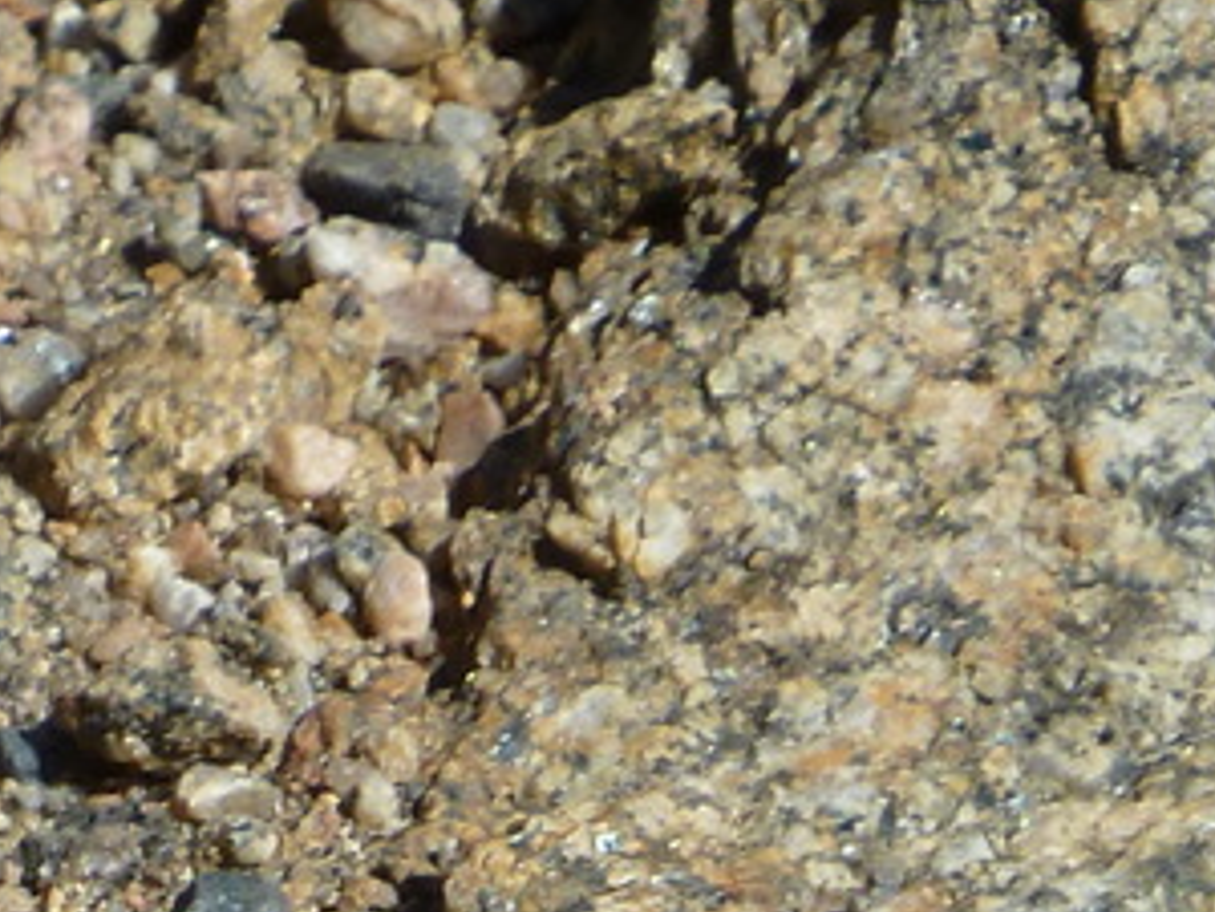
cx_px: 65
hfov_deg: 1.9
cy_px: 1723
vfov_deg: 1.4
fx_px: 37486
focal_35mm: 1068
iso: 80
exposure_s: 1/400
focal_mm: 36
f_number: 5.9
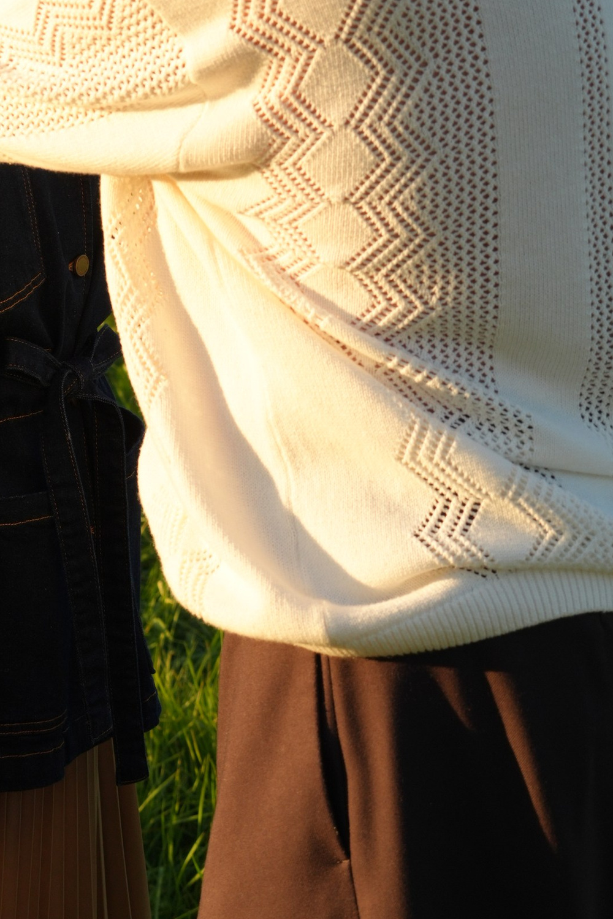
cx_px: 99
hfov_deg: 13.0
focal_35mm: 105
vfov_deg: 19.2
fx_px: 2680
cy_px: 115
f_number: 7.1
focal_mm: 41
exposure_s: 1/250
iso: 200
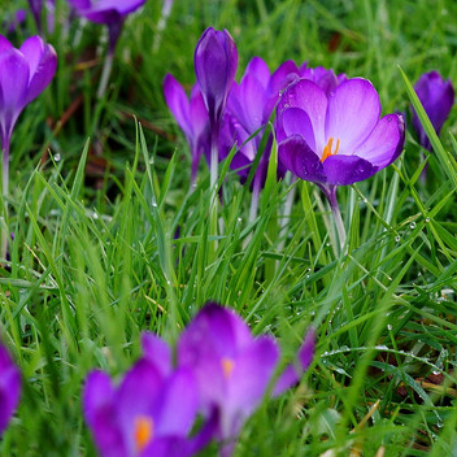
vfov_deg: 8.6
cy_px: 204
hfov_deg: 8.6
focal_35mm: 203
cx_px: 348
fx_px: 3032
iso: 500
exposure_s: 1/80
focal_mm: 70
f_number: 7.1
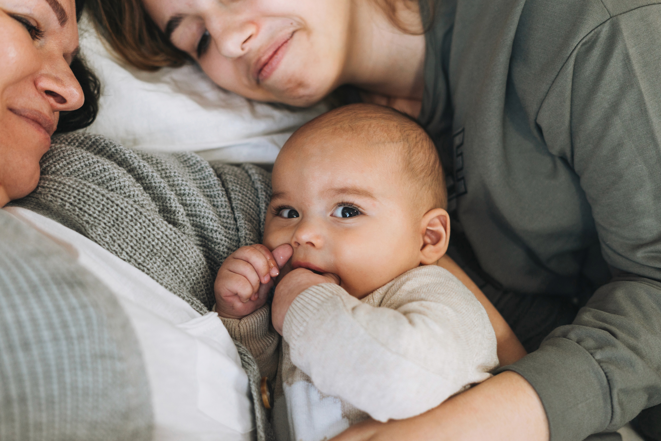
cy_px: 220
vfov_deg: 27.0
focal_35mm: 50
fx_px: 918
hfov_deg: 39.6
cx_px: 330
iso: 400
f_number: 2.8
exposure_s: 1/125
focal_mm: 50
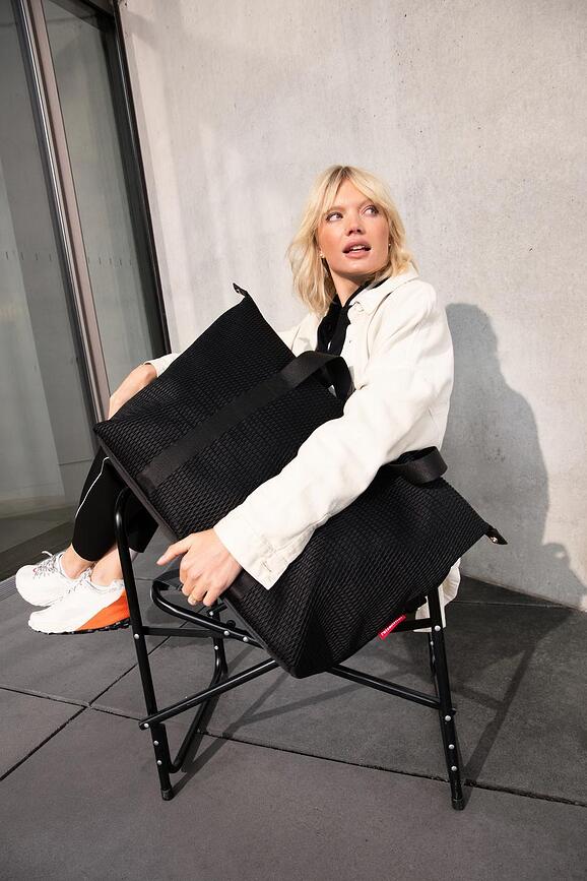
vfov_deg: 73.7
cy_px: 440
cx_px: 294
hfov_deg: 53.1
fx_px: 587
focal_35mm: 24
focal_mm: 24
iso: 800
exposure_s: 1/200
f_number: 7.1
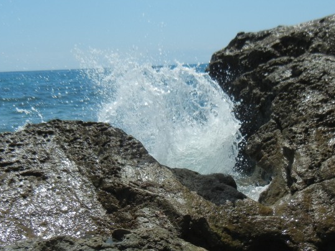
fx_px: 552
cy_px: 162
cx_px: 190
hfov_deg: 33.7
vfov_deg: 25.5
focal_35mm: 57
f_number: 7
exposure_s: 1/733
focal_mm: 5.4
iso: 160
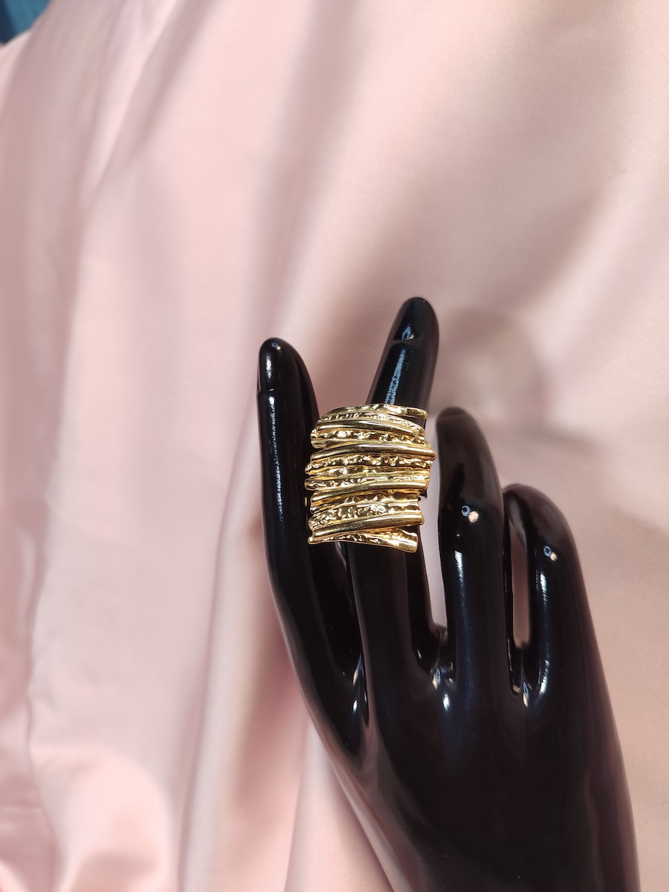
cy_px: 446
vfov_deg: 69.4
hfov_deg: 54.9
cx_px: 334
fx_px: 644
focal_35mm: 25
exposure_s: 1/100
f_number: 1.89
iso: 149
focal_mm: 5.95
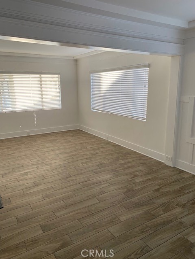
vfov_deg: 67.3
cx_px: 98
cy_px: 130
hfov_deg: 53.1
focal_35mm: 26
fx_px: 195
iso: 100
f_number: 1.8
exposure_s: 1/101
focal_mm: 4.25
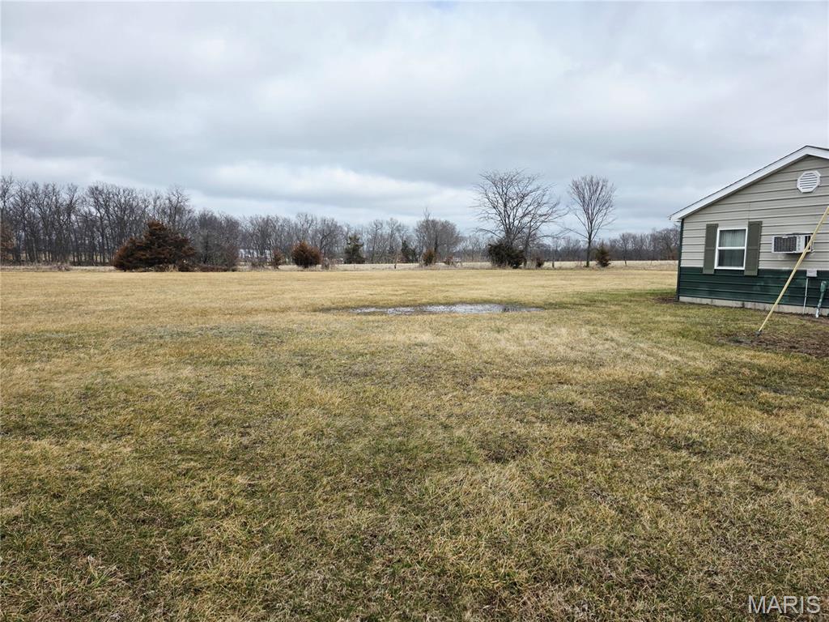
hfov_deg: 73.9
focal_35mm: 23
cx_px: 414
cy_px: 311
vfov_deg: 58.9
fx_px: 551
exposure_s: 1/10000
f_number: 1.7
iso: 80
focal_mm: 6.3
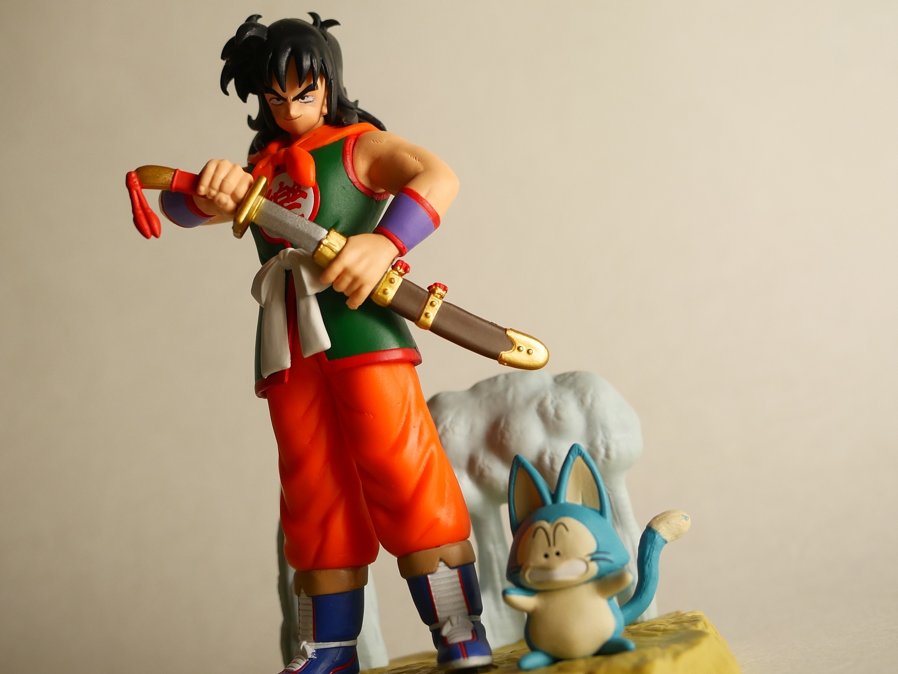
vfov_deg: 37.7
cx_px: 449
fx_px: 986
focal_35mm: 38
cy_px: 337
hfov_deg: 49.0
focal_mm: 19
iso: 400
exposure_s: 1/80
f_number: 3.2
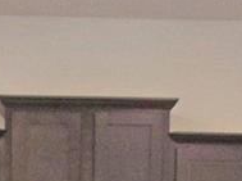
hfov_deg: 13.4
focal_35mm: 146
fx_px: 1019
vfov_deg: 9.1
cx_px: 29
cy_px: 444
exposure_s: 1/30
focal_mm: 4.9
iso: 152
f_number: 3.5
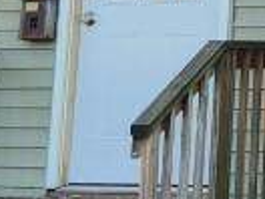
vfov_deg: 7.7
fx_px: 1370
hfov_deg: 10.7
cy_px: -283
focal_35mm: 179
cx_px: 373
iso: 20
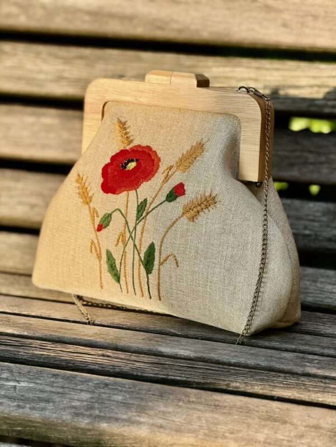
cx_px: 168
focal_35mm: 120
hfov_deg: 12.3
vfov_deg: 16.4
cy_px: 224
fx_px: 1553
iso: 50
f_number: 2.8
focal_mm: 15.66
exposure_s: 1/342
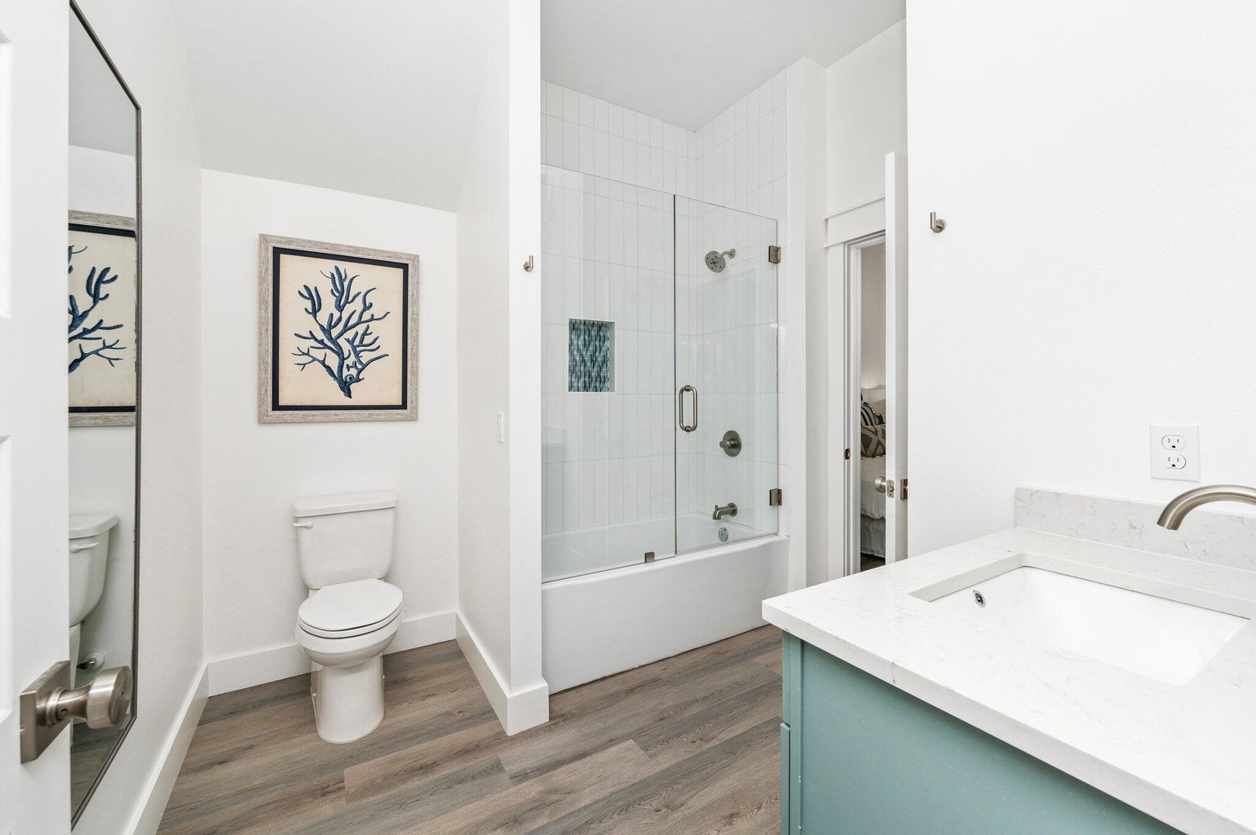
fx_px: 488
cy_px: 418
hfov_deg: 104.3
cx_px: 628
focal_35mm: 14
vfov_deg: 81.1
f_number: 9
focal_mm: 14
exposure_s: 1/200
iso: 320
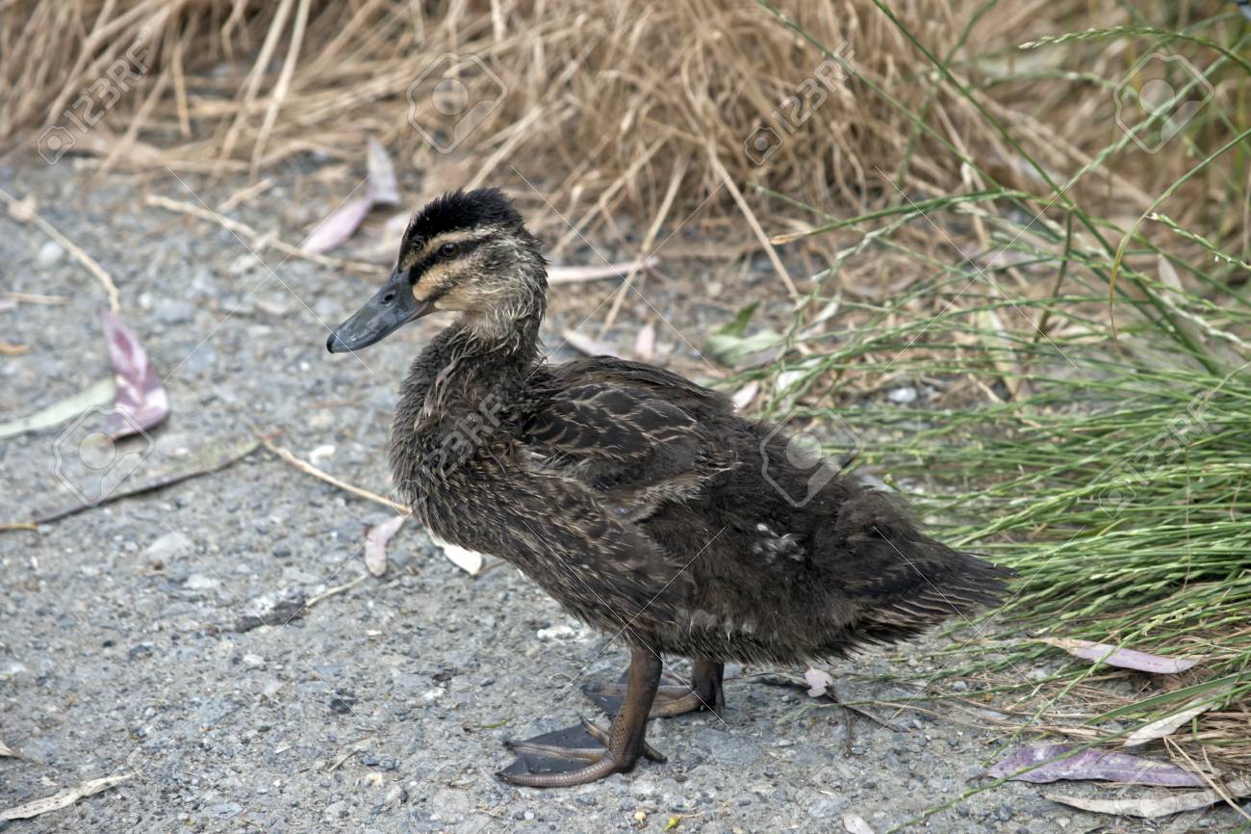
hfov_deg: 10.6
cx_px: 626
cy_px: 417
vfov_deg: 7.0
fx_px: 6774
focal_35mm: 195
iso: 400
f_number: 7.1
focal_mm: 130
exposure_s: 1/400
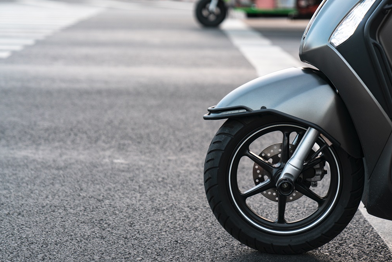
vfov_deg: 17.1
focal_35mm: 80
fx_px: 871
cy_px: 129
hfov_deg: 25.4
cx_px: 213
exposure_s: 1/160
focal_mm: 67
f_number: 2.8
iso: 80
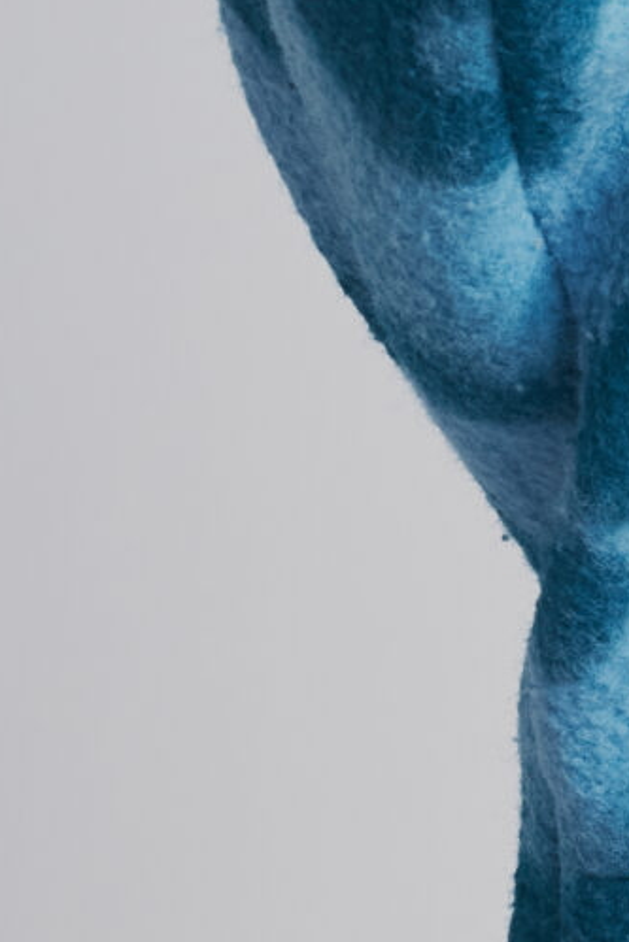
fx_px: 9402
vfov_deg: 5.7
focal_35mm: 359
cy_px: 536
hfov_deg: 3.8
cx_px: 1391
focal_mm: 70
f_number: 10
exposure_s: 1/160
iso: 400
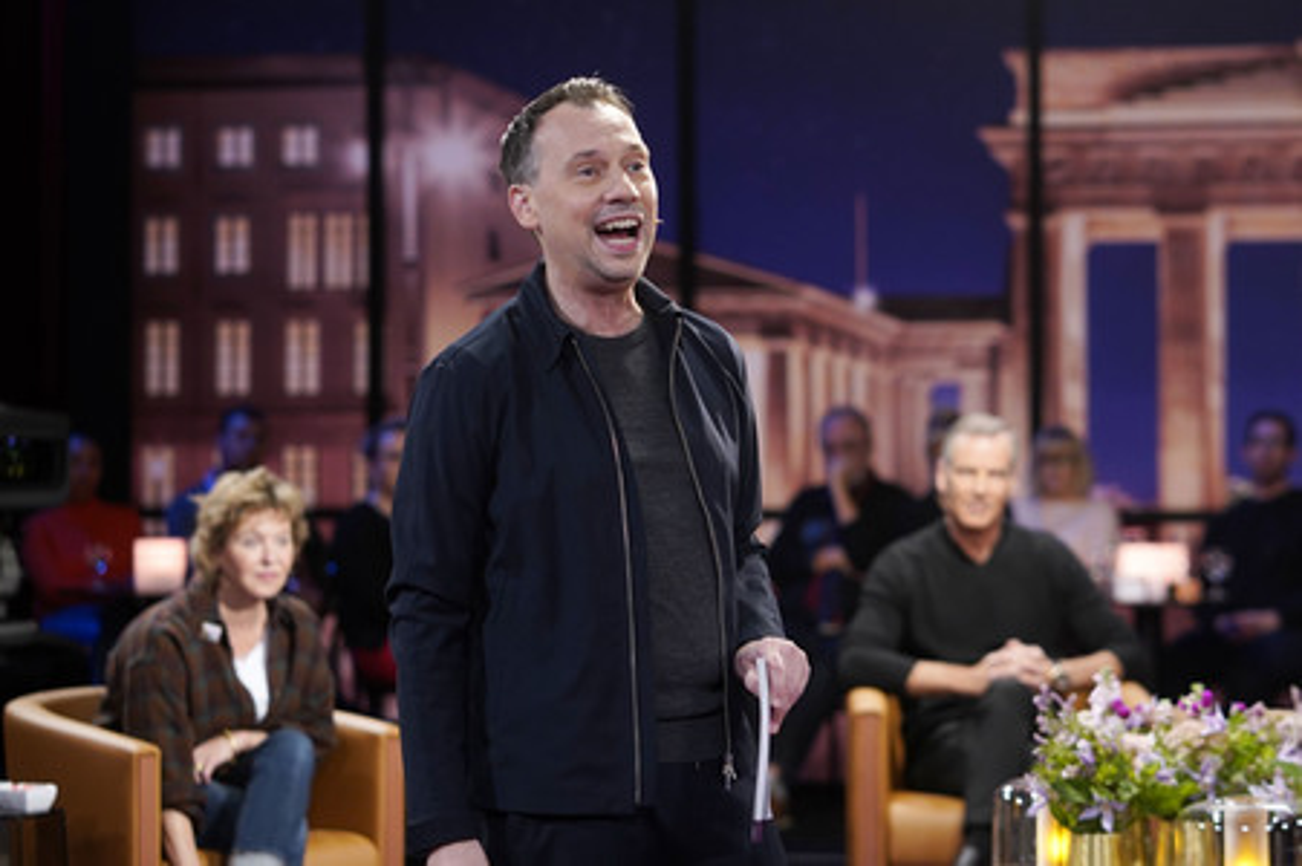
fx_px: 3072
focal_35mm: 85
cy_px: 433
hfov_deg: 23.9
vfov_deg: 16.0
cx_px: 651
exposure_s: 1/160
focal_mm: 85
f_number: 2.8
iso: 1600
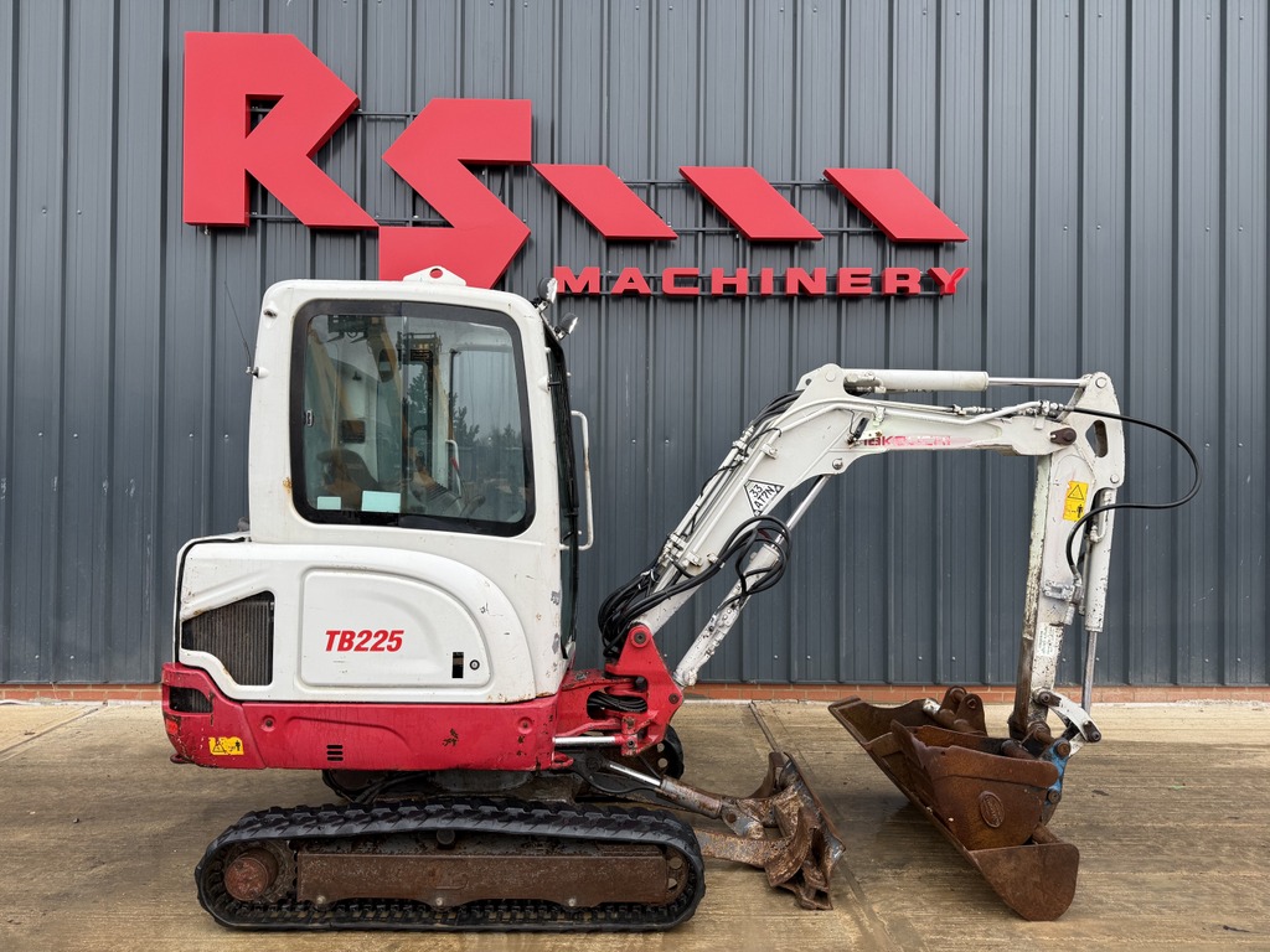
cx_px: 635
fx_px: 881
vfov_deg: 56.8
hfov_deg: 71.6
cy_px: 476
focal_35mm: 24
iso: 64
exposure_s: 1/121
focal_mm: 6.76
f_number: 1.78
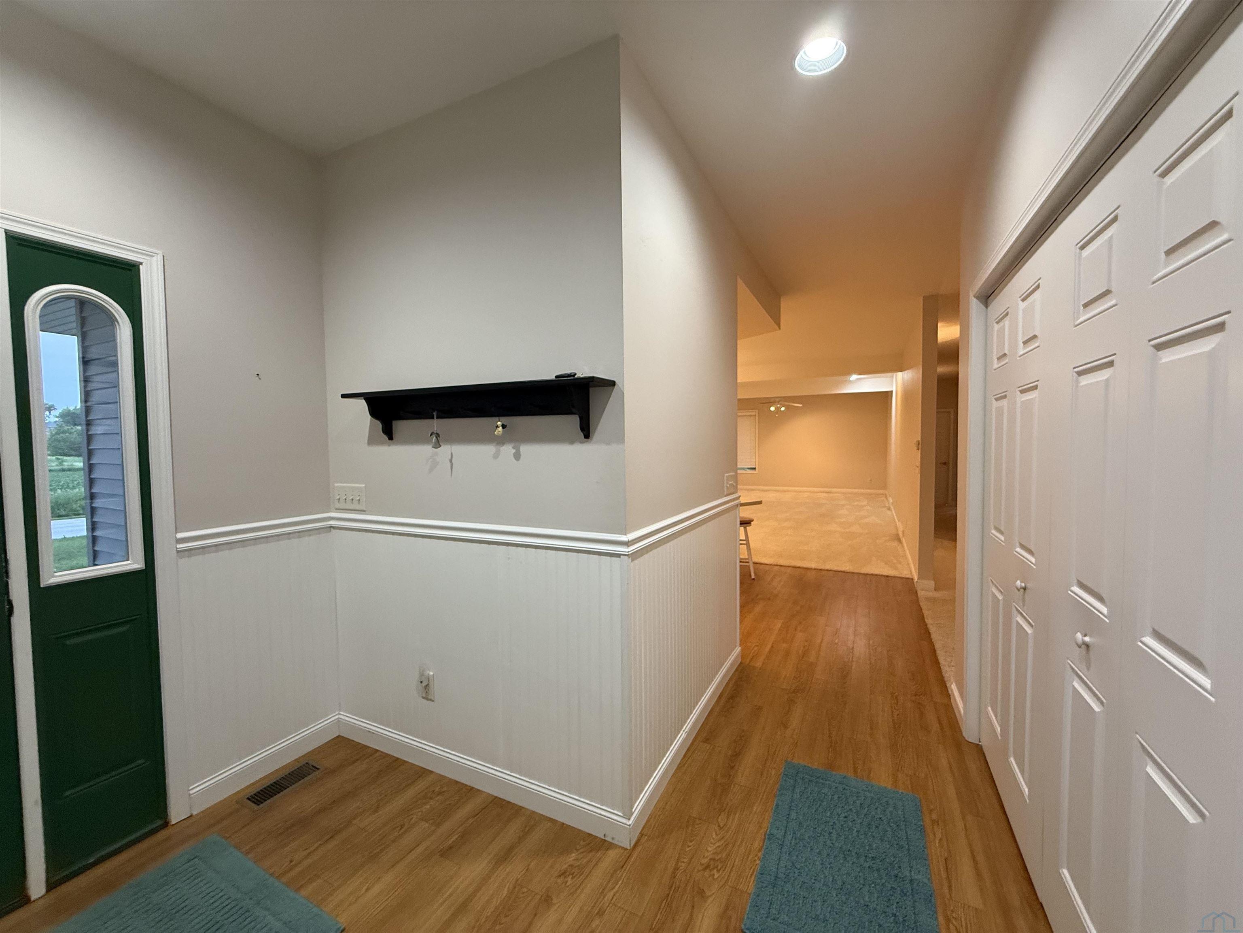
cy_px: 466
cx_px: 622
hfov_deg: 102.1
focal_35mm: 14
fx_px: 503
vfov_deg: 85.7
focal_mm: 2.22
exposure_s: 1/60
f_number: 2.2
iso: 320
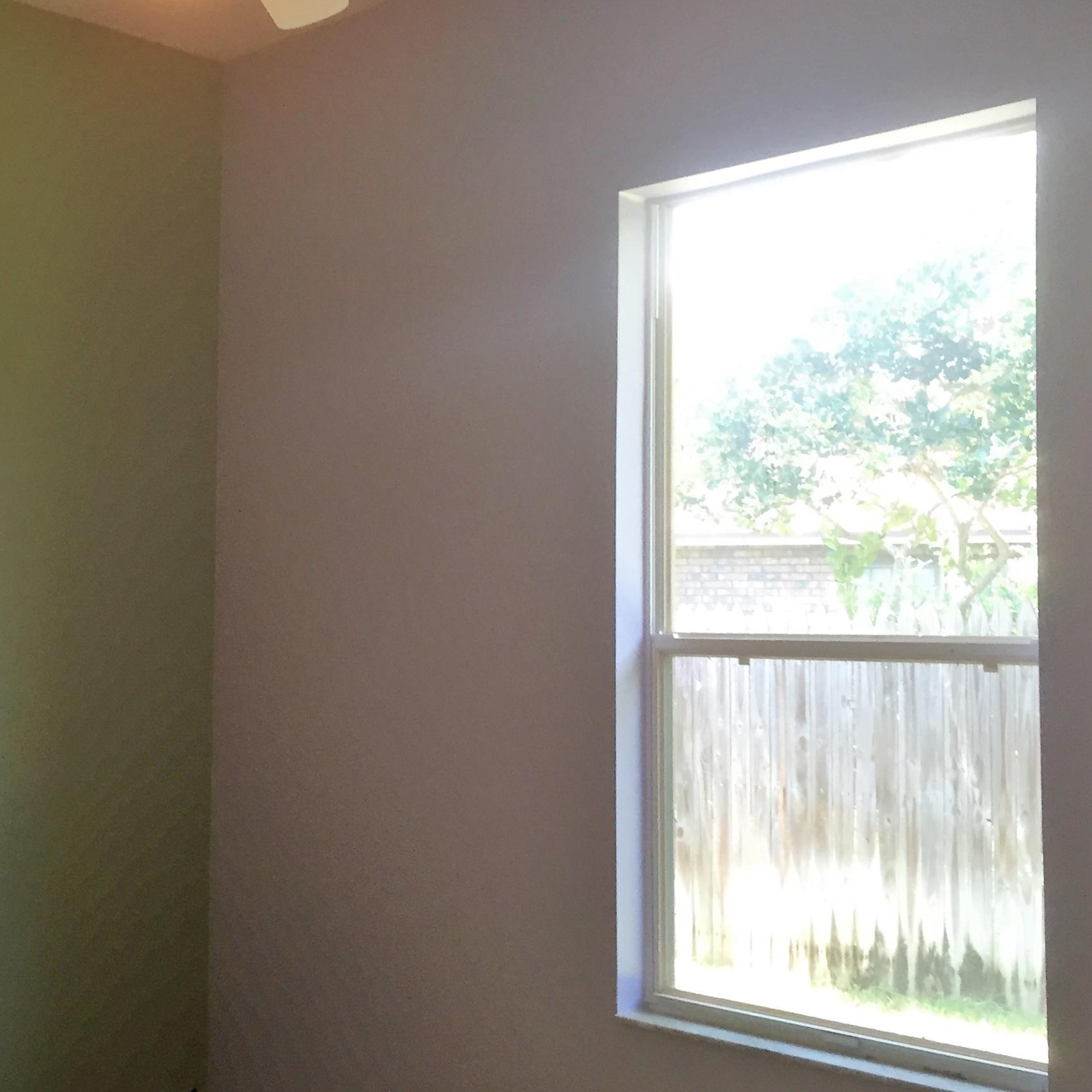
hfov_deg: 36.2
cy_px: 538
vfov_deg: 37.6
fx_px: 1606
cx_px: 204
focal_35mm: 45
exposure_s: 1/30
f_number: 2.2
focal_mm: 4.15
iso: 40
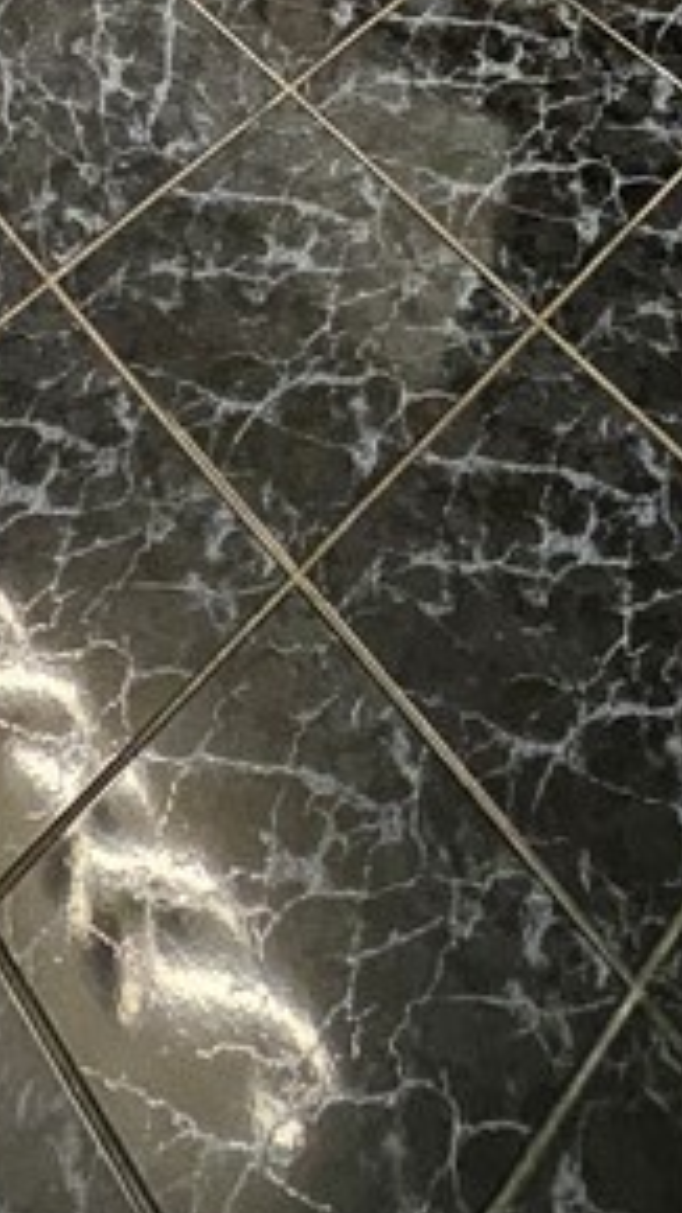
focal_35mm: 50
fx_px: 1608
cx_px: 138
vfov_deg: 26.0
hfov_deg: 23.6
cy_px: -728
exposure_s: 1/60
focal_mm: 1.74
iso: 320
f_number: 2.2
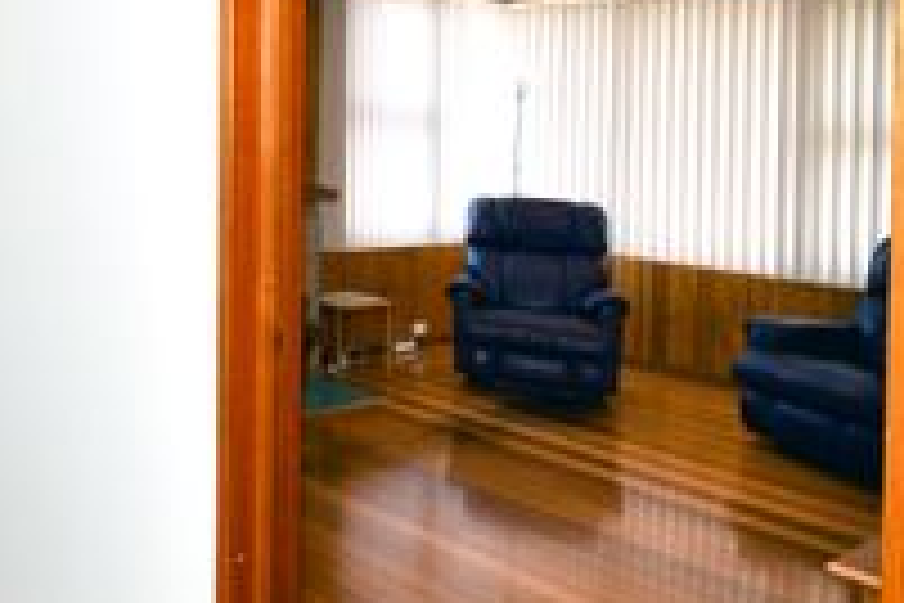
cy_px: 430
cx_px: 40
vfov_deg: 37.2
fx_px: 879
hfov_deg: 47.1
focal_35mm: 35
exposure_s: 1/60
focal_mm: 10
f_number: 5.6
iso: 400
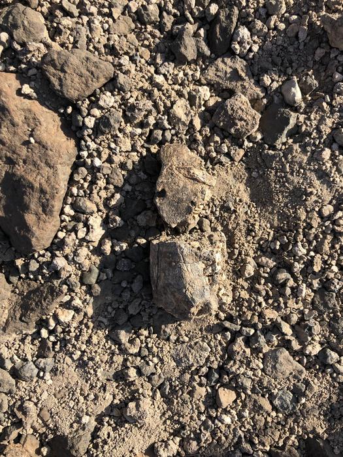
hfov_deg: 49.7
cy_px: 228
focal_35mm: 28
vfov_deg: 63.4
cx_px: 172
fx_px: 370
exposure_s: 1/1043
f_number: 1.8
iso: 20
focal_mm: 4
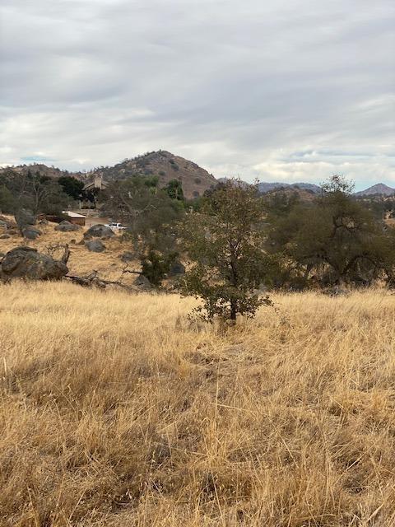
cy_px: 264
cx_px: 198
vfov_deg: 36.8
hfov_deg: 28.0
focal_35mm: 52
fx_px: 791
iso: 20
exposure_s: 1/813
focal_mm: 6
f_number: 2
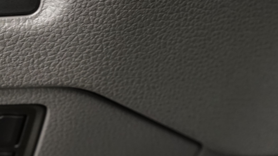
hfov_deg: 20.1
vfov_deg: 12.1
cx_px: -65
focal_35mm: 99
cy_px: -11
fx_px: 730
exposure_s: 1/5
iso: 1000
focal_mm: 33
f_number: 7.1
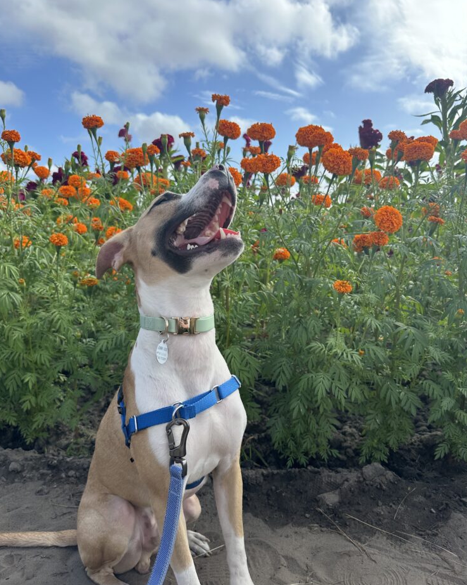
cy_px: 317
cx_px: 239
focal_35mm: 26
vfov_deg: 65.9
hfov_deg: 54.9
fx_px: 449
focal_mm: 6.86
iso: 80
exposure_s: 1/2732
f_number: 1.78
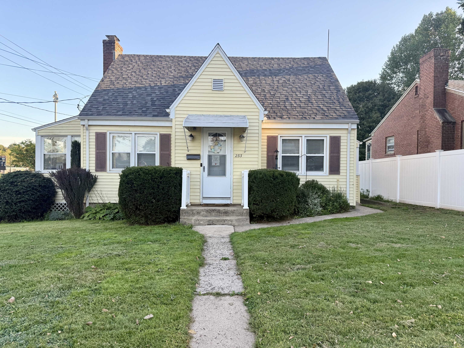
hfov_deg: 71.6
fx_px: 322
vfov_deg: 56.8
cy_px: 174
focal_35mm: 24
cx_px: 232
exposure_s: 1/649
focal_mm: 6.76
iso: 100
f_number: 1.78
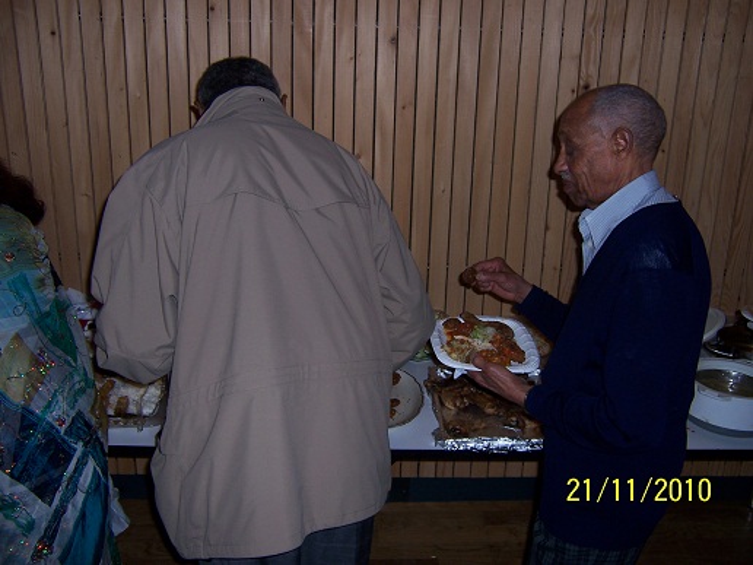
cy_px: 282
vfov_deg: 42.9
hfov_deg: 55.4
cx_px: 376
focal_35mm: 33
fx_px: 718
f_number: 2.8
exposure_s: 1/60
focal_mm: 5.5
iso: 80
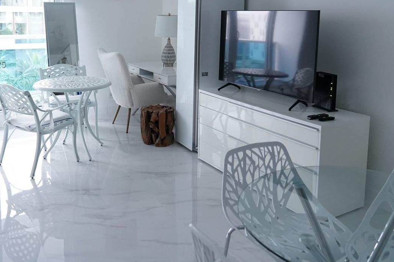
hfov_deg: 51.9
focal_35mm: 37
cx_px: 191
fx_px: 405
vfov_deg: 35.1
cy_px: 65
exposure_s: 1/60
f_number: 3.2
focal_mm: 24
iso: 2500
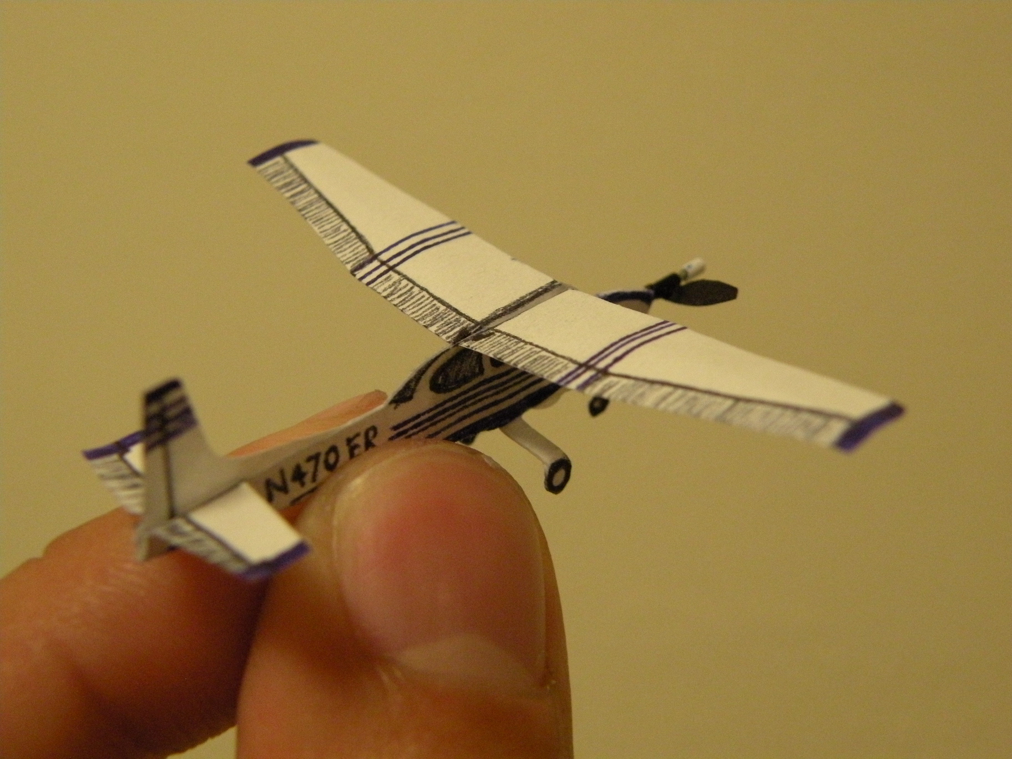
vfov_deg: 34.3
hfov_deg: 44.8
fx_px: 1228
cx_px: 506
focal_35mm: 42
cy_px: 380
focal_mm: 7.4
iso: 400
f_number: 3.2
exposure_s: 1/26.8
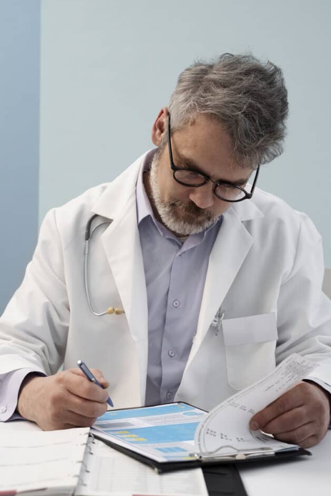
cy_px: 253
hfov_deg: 27.0
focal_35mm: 50
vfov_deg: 39.6
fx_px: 690
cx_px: 164
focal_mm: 41
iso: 1250
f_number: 4
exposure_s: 1/250
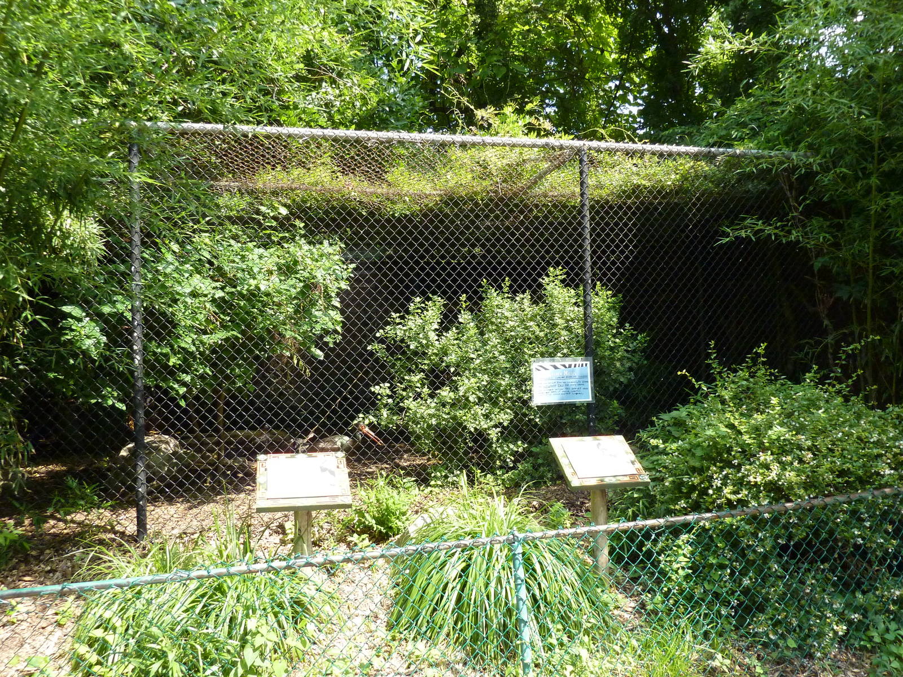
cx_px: 452
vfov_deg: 54.9
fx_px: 652
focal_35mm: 25
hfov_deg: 69.4
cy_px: 338
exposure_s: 1/500
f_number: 3.3
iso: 320
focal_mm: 4.1
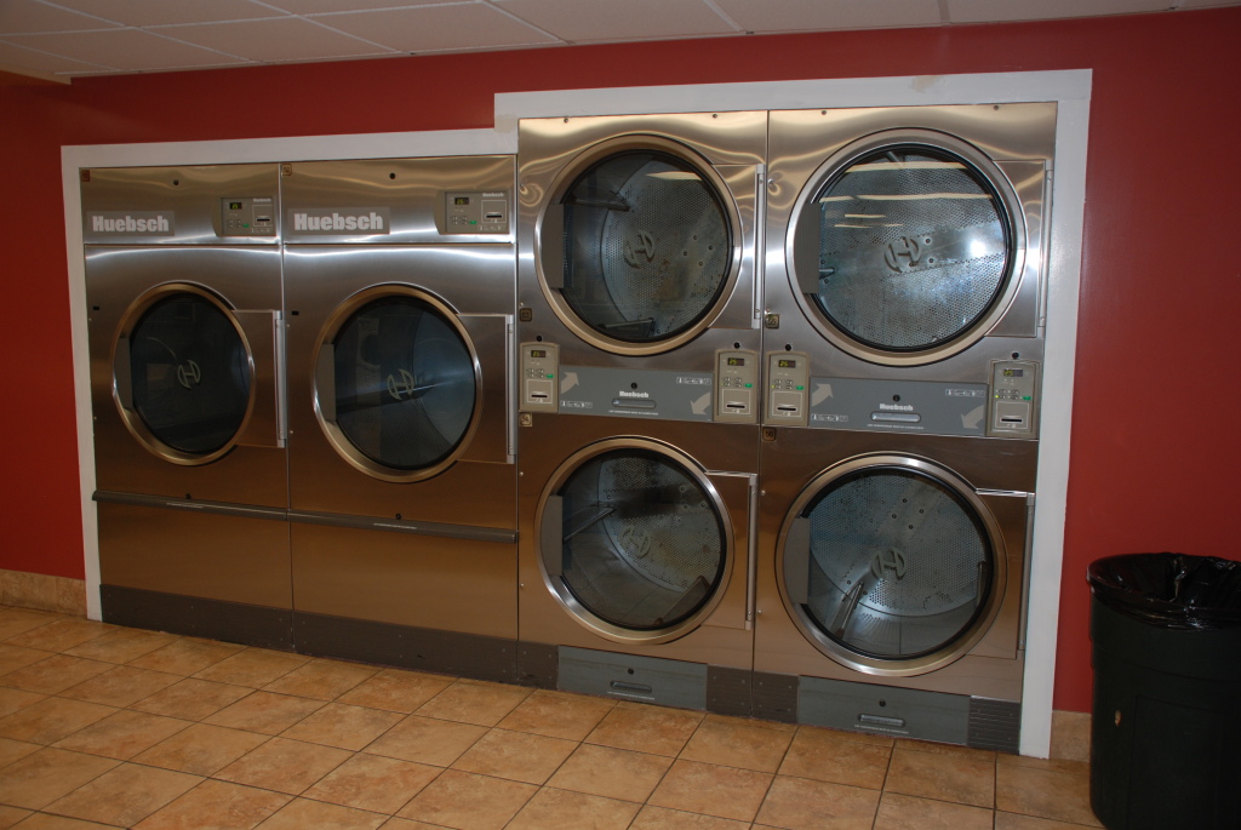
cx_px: 620
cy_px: 415
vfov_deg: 43.7
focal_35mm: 30
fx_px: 1035
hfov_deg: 61.9
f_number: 3.8
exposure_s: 1/60
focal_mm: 20
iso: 200
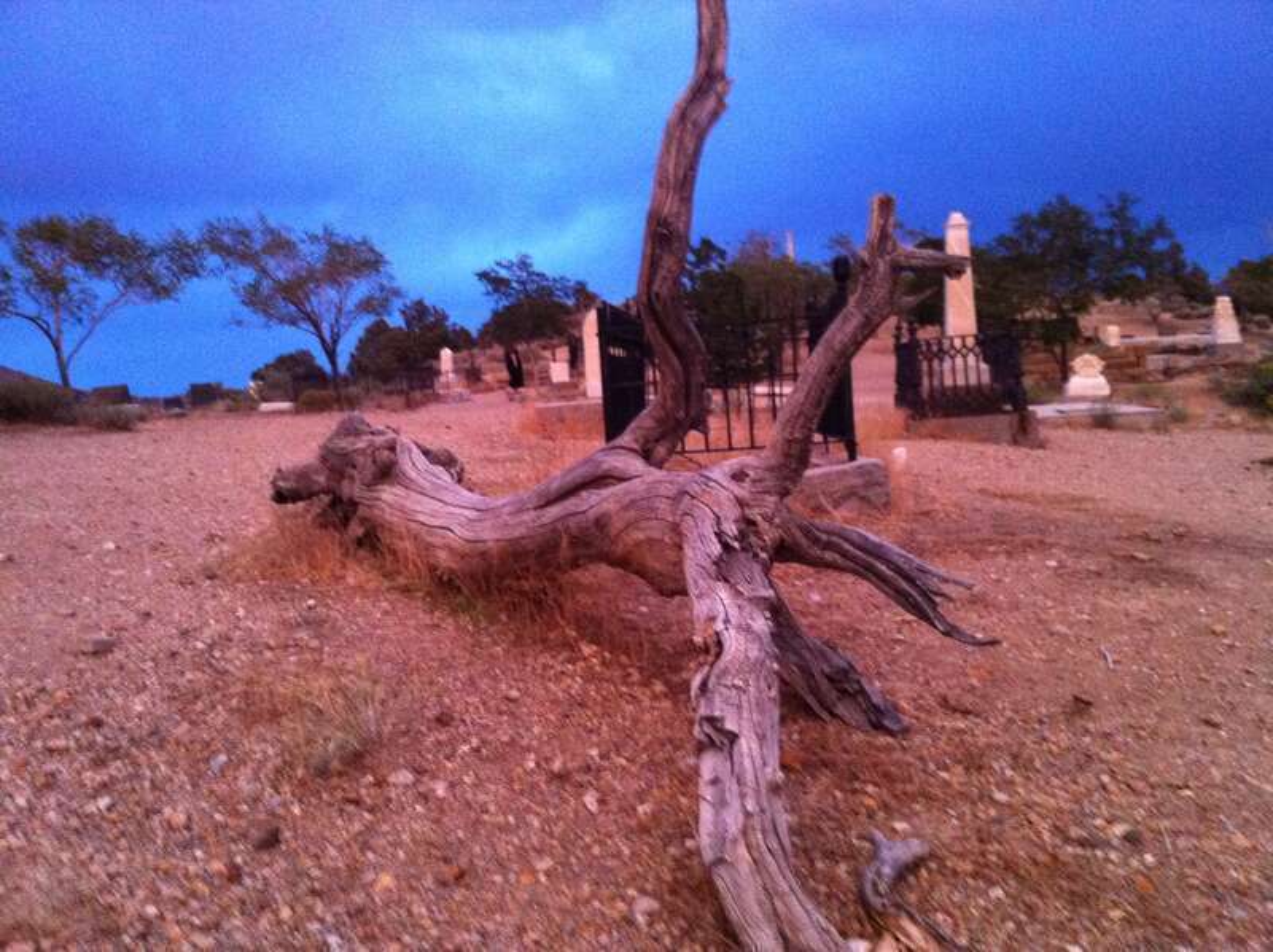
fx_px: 1286
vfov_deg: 40.6
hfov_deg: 52.7
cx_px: 636
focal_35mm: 35
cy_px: 476
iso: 500
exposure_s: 1/15
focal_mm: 3.85
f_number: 2.8
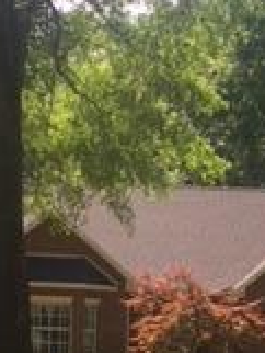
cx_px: 50
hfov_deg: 12.8
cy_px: 276
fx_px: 1172
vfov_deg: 17.0
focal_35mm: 115
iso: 32
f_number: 2.2
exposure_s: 1/638
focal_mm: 4.15
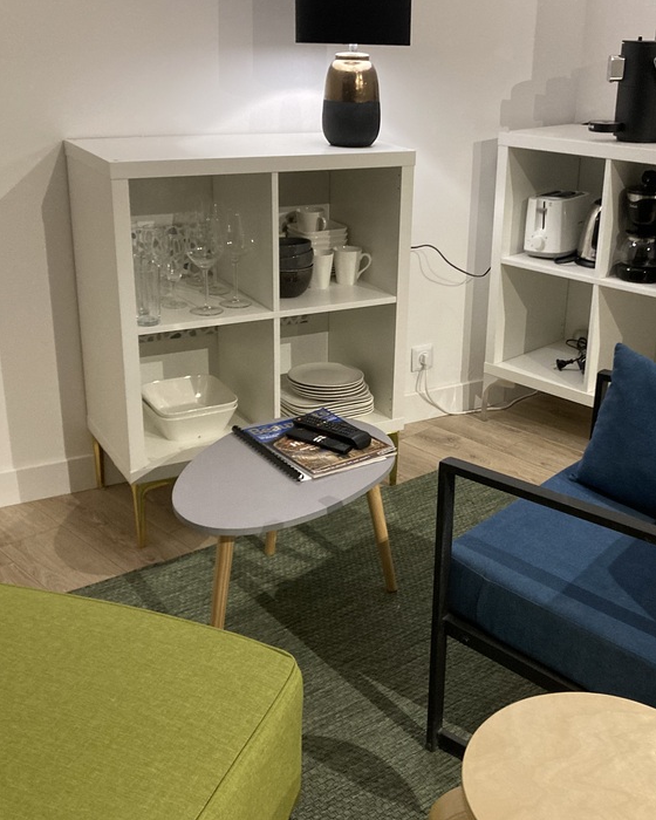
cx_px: 391
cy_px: 399
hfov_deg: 37.2
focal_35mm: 40
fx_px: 971
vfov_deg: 45.8
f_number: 1.8
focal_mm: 3.99
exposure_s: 1/33
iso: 400
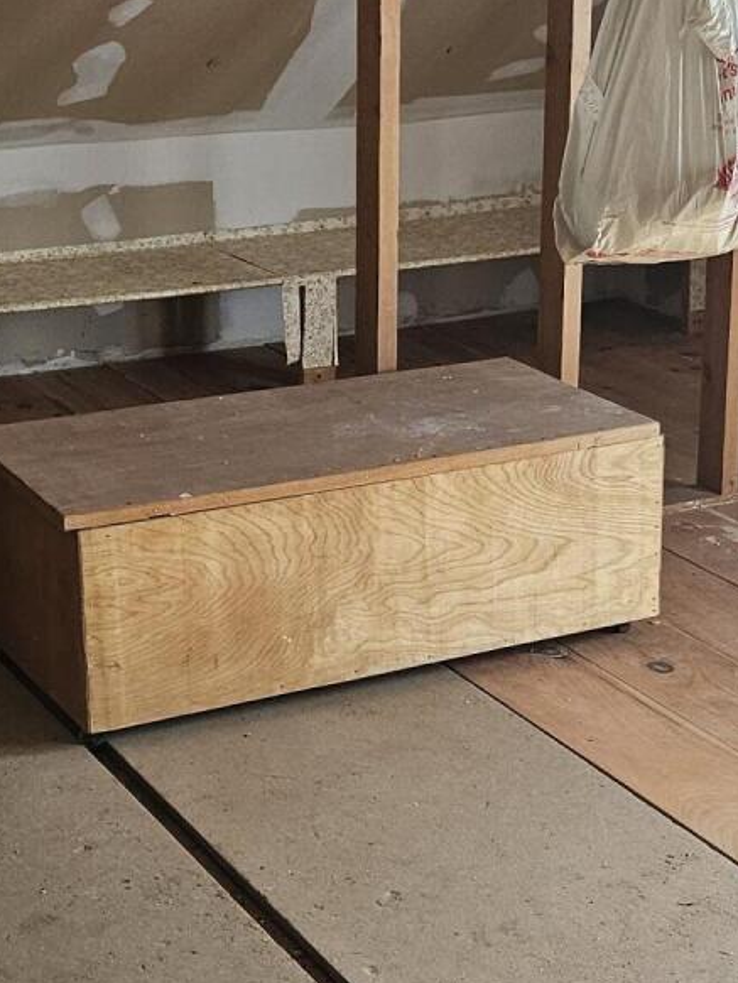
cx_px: 392
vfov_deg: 24.7
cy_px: 437
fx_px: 2244
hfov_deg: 18.7
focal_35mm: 79
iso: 200
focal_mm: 5.4
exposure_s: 1/180
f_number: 1.8
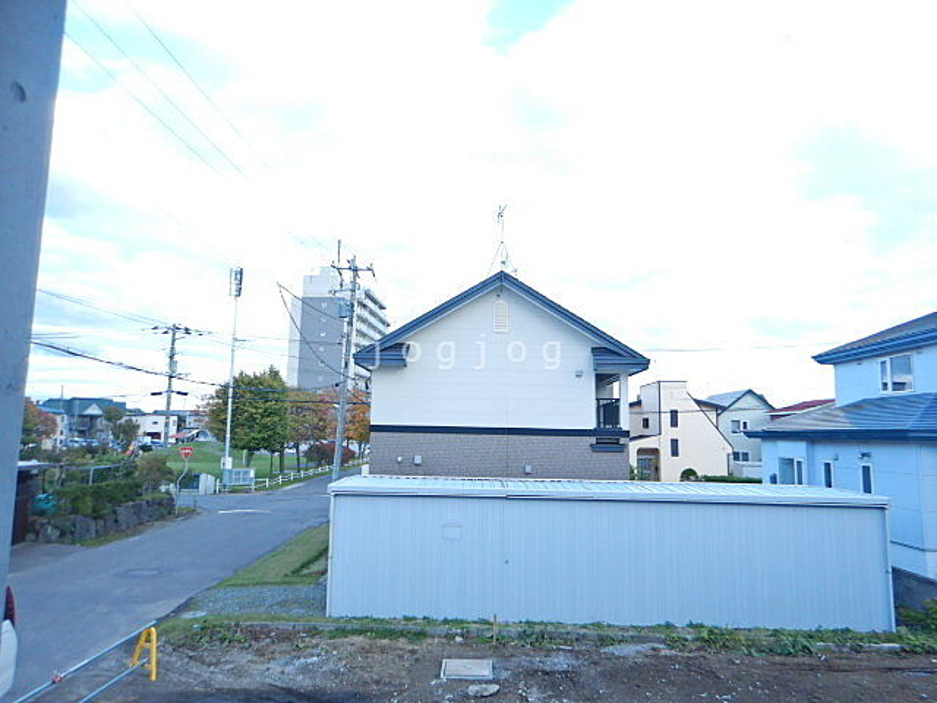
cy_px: 352
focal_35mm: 24
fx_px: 650
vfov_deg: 56.8
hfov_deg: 71.6
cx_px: 468
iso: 125
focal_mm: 4.3
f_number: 2.8
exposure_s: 1/200
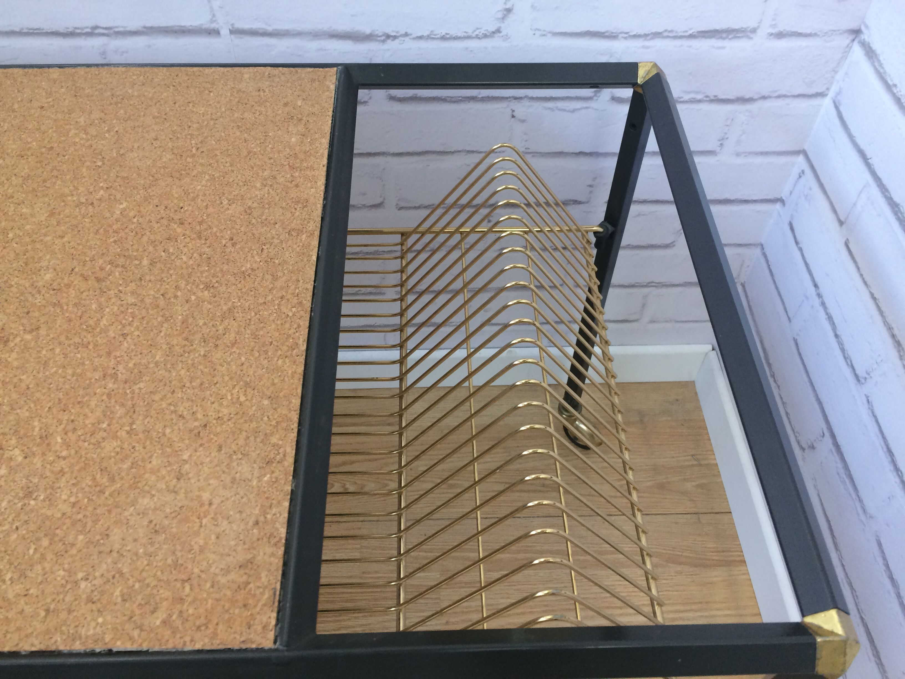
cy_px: 340
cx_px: 452
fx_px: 758
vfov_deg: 48.2
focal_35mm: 29
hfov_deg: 61.7
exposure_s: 1/33
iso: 64
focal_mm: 4.15
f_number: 2.2
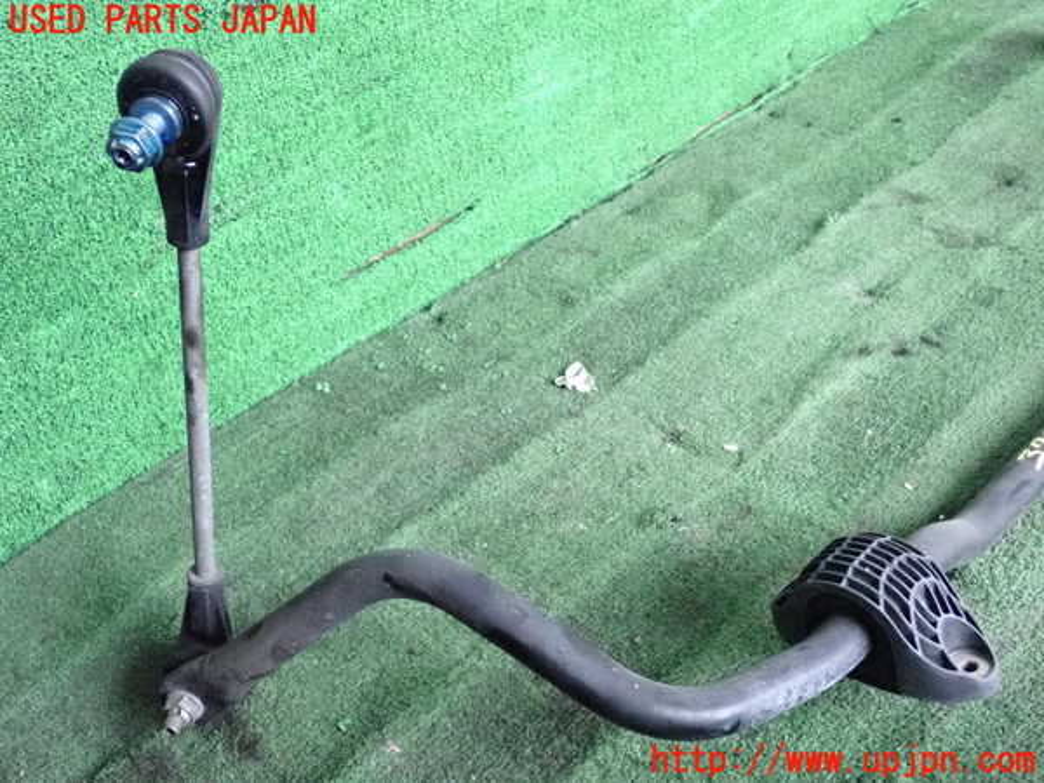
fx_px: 1237
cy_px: 392
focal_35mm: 41
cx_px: 522
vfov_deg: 35.1
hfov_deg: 45.8
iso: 4000
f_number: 2.8
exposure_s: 1/125
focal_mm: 7.31
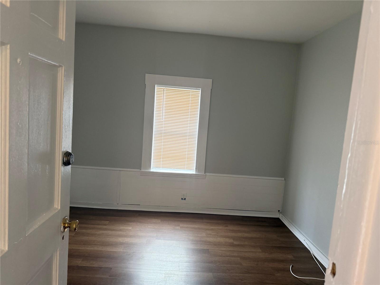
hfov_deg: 71.6
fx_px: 263
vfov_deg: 56.8
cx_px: 190
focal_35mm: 24
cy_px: 142
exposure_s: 1/69
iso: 200
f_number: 1.78
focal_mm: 6.76
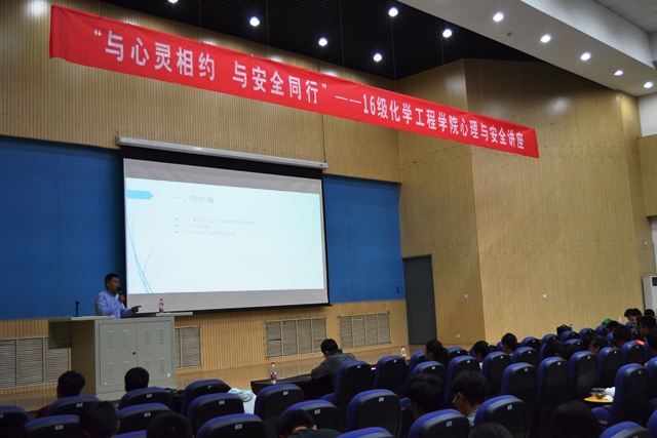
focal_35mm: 39
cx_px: 328
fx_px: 712
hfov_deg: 49.5
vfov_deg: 34.2
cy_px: 219
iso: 800
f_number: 4
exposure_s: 1/60
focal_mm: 26
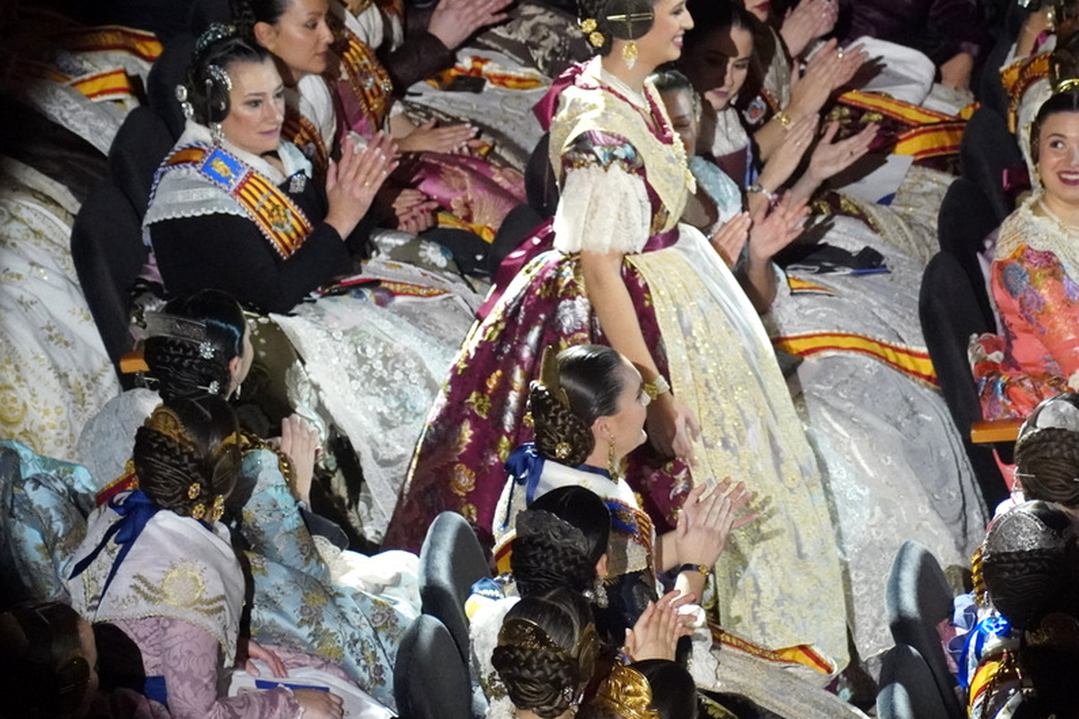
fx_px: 8150
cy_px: 260
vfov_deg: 5.0
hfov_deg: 7.6
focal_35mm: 272
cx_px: 545
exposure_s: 1/200
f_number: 5.6
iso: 8000
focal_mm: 120
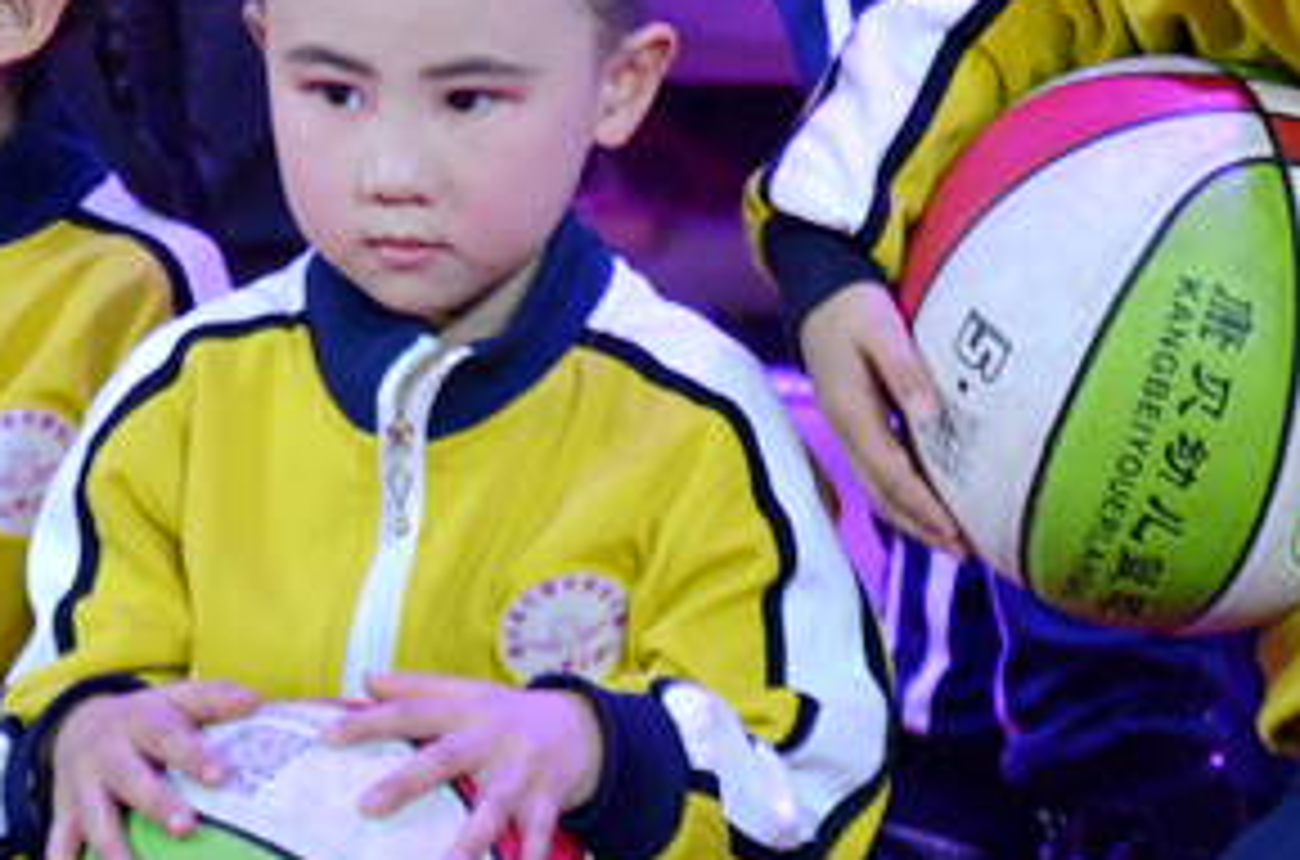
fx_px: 15679
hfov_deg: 4.7
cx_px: 274
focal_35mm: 435
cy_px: 52
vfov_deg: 3.1
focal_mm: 105
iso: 560
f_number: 5.6
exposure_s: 1/60
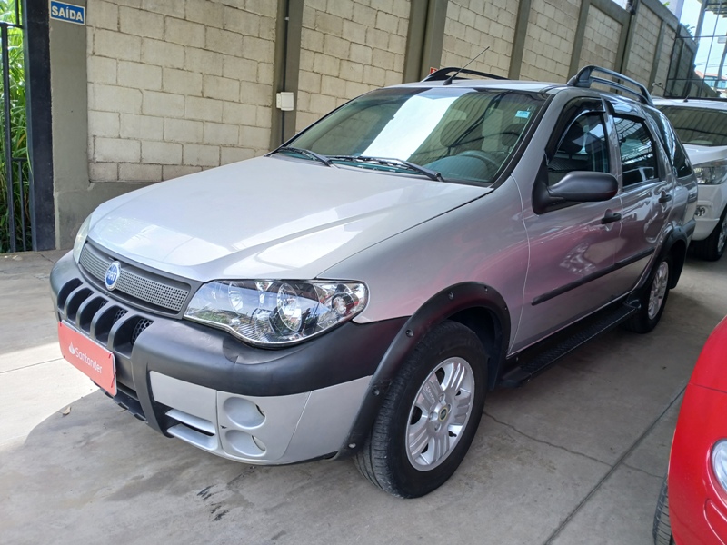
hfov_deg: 67.3
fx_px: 546
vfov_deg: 53.1
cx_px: 364
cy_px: 272
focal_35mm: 26
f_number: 1.8
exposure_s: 1/60
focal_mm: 3.98
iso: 25
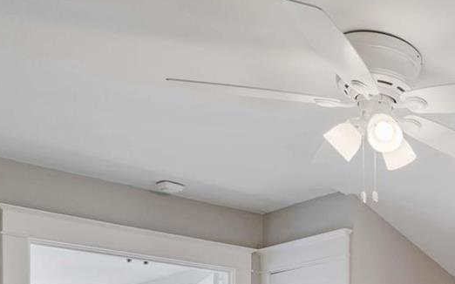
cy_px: 385
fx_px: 620
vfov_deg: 22.6
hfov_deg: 33.0
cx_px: 546
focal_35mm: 50
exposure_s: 1/30
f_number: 7.1
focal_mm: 16
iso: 250
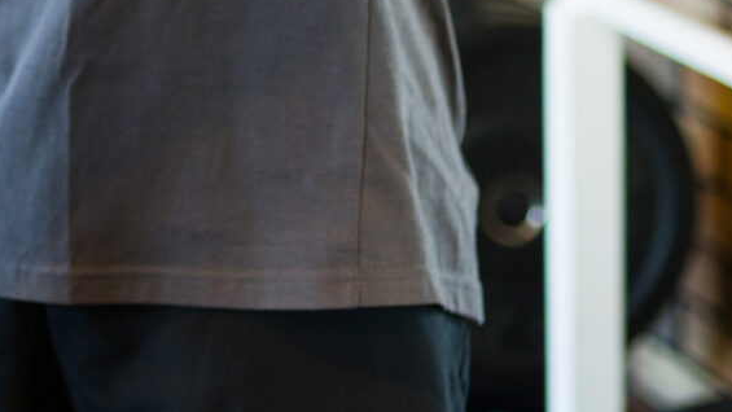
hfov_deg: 12.2
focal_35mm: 166
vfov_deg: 7.1
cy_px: -353
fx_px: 3222
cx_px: -461
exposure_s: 1/125
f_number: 1.8
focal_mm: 35
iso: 320
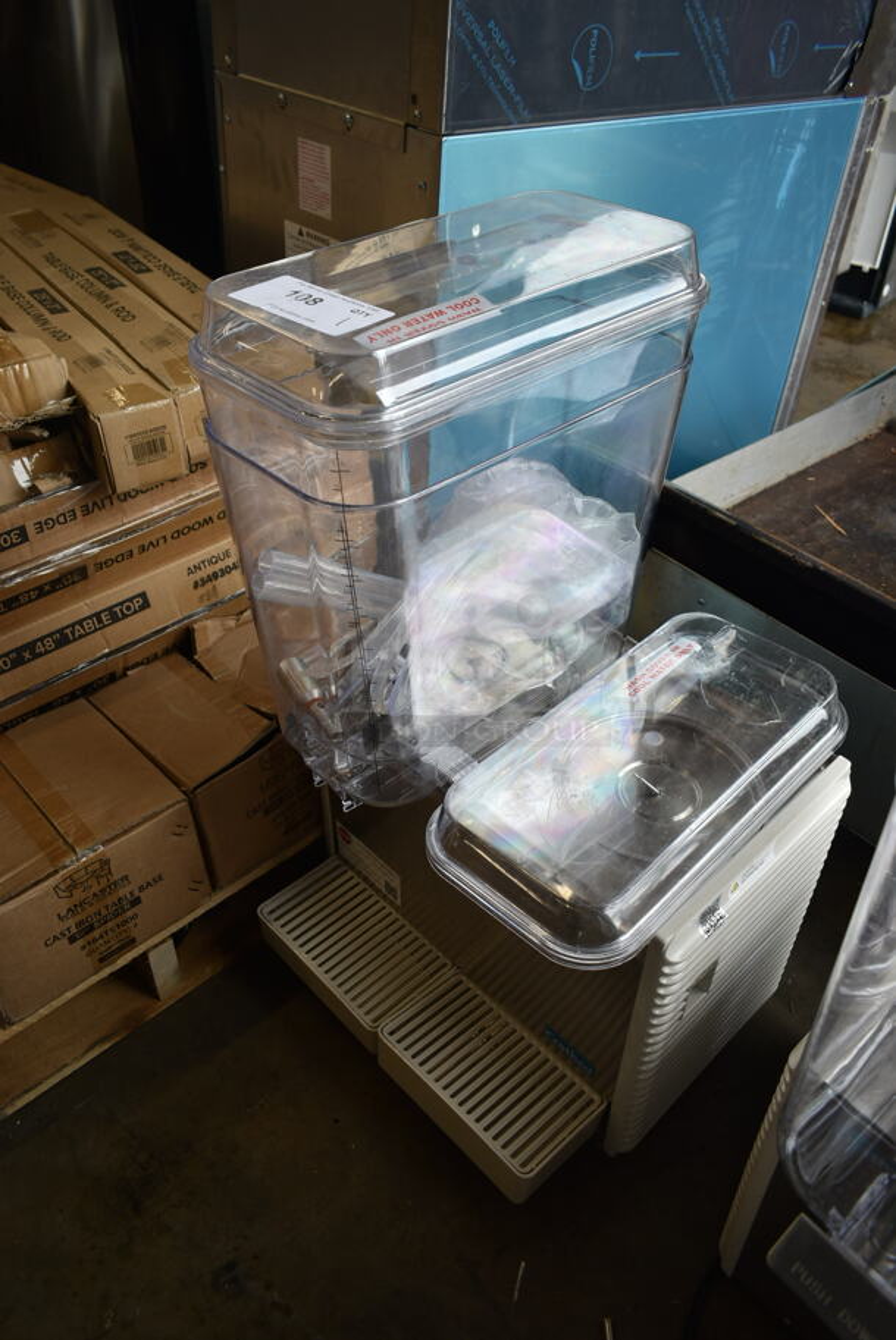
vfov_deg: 67.3
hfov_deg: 48.0
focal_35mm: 27
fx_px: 1006
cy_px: 670
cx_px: 448
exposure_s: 1/60
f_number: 4
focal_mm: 18
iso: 100
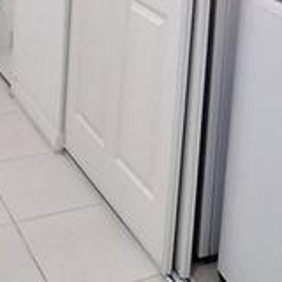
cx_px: 174
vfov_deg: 21.4
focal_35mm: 72
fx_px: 664
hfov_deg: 23.9
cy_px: -99
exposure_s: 1/60
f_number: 2.2
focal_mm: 1.4
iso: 100
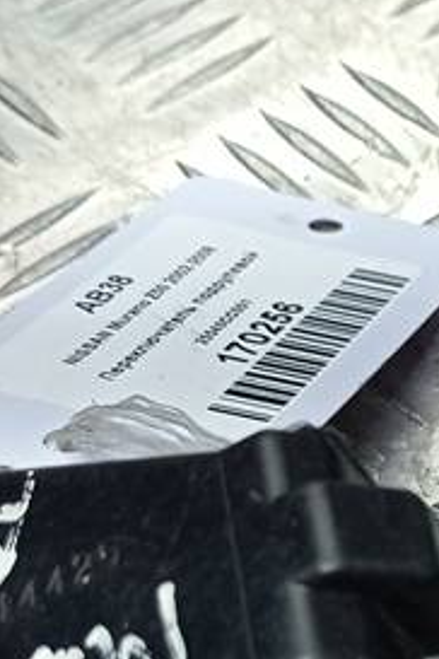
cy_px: 696
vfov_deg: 18.2
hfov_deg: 12.1
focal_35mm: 109
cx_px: 613
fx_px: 1994
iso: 101
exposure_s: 1/325
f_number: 1.79
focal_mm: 4.7
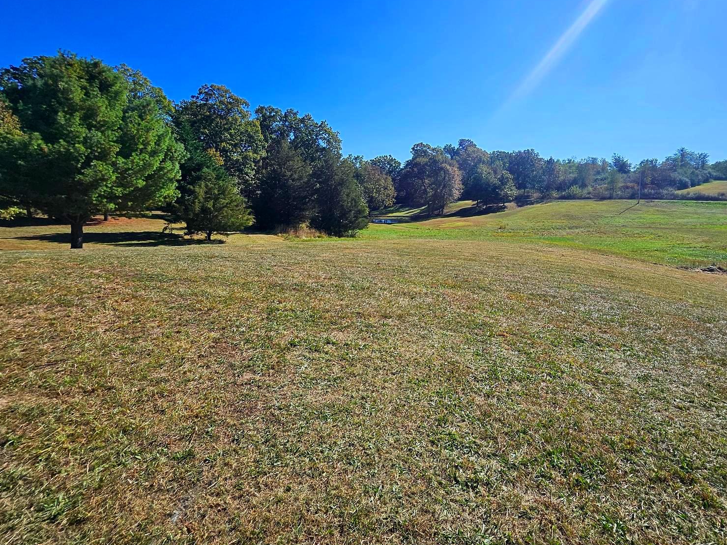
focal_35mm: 18
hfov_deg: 87.0
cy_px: 229
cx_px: 425
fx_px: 378
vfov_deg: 71.1
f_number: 2.2
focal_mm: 1.74
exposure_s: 1/2038
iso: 32
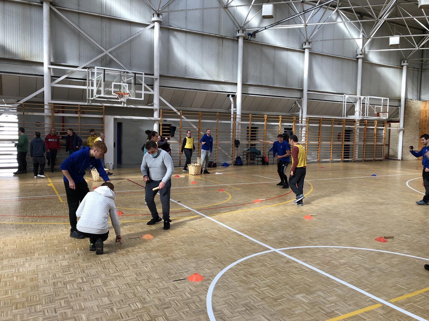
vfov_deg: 49.7
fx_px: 347
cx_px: 214
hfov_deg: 63.4
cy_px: 160
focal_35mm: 28
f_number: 1.8
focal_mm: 3.99
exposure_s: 1/120
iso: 64
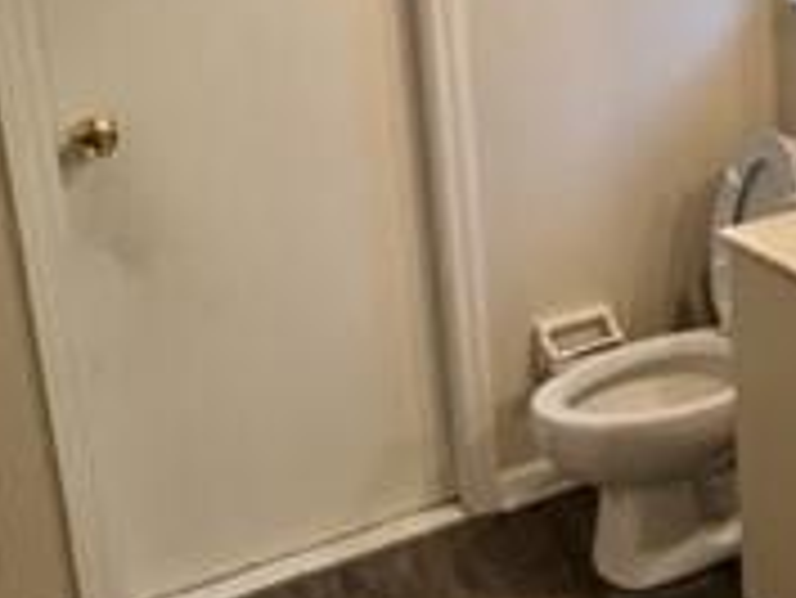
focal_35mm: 47
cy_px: 85
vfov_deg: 29.9
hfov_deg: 32.2
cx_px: 994
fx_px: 1082
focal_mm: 1.57
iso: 250
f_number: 1.8
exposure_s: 1/120
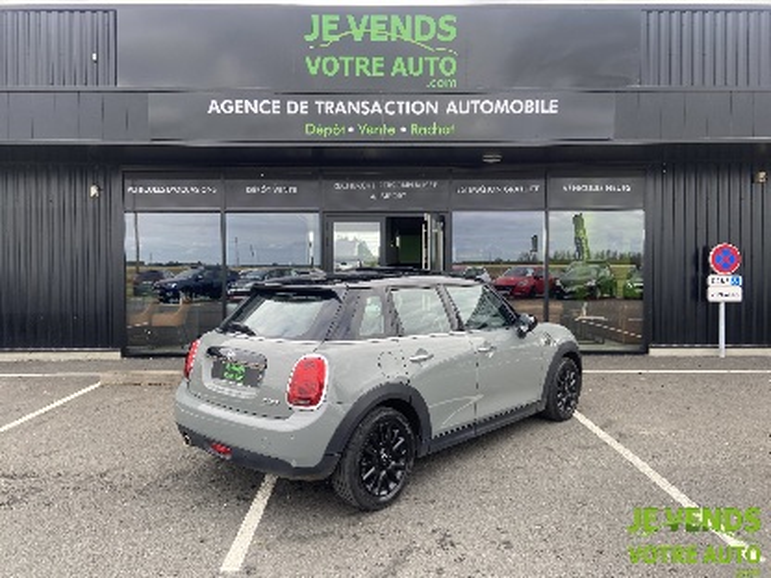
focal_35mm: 26
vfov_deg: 53.1
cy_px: 289
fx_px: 579
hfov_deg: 67.3
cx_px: 386
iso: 32
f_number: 1.8
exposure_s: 1/351
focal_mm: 4.25
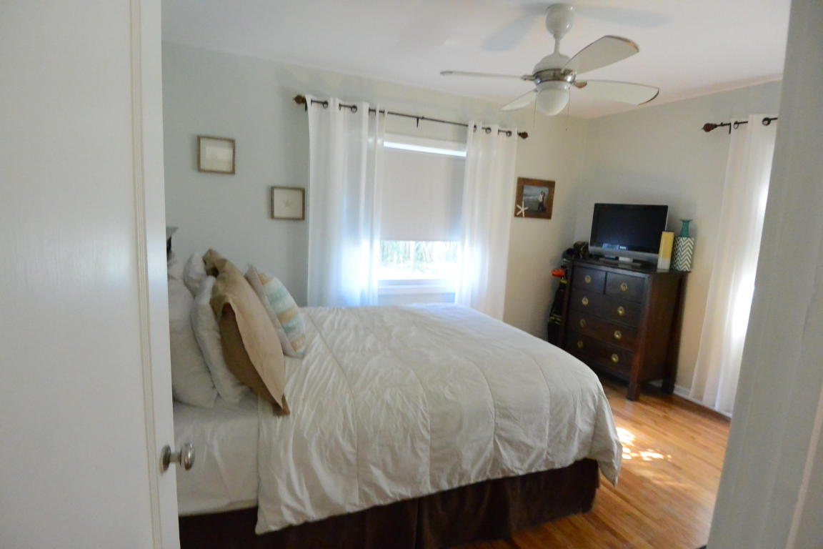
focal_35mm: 18
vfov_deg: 67.4
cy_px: 274
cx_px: 412
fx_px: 411
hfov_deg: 90.0
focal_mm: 6.7
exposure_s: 1/60
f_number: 3.5
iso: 2200
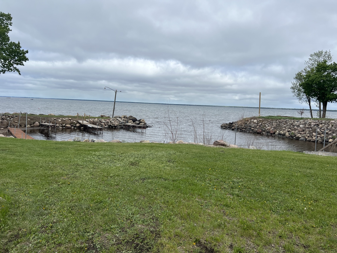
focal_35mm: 26
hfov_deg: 67.3
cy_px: 126
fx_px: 253
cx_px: 168
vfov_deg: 53.1
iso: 50
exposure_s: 1/4630
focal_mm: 5.7
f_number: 1.5
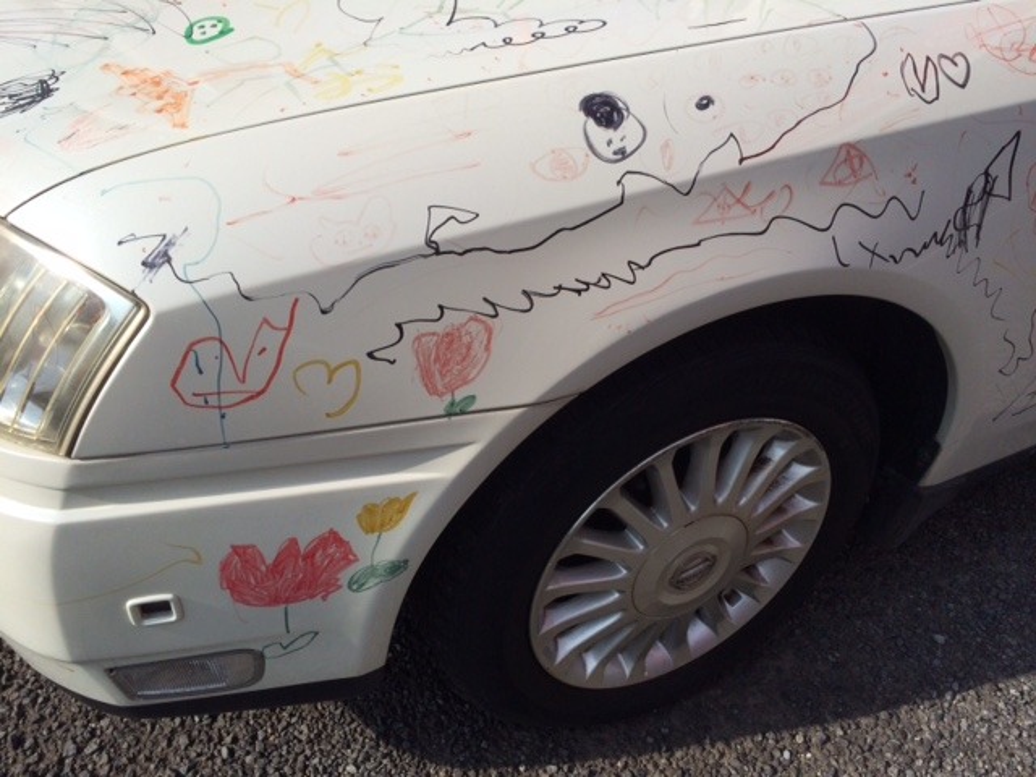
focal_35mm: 29
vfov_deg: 48.2
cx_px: 518
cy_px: 388
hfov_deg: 61.7
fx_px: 868
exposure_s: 1/3165
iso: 32
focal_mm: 4.15
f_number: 2.2
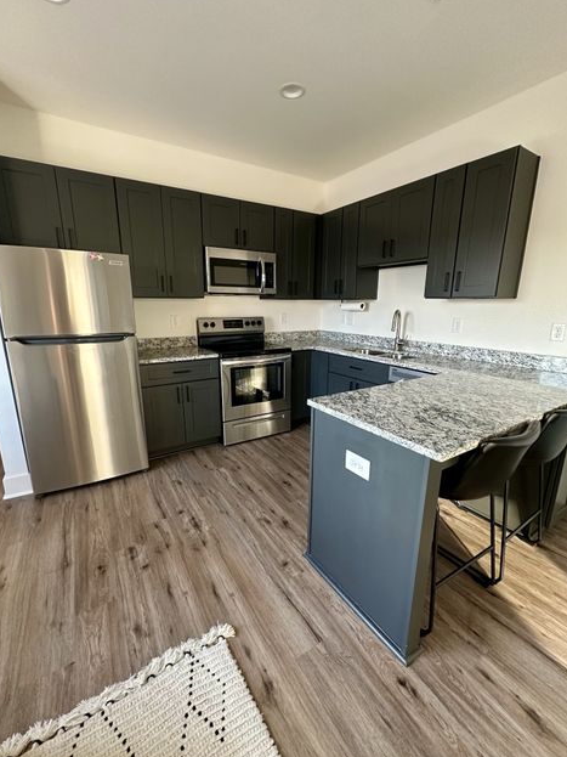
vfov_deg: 98.2
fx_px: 328
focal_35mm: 15
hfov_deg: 81.7
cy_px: 380
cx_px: 277
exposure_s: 1/95
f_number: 2.2
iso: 320
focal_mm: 2.22
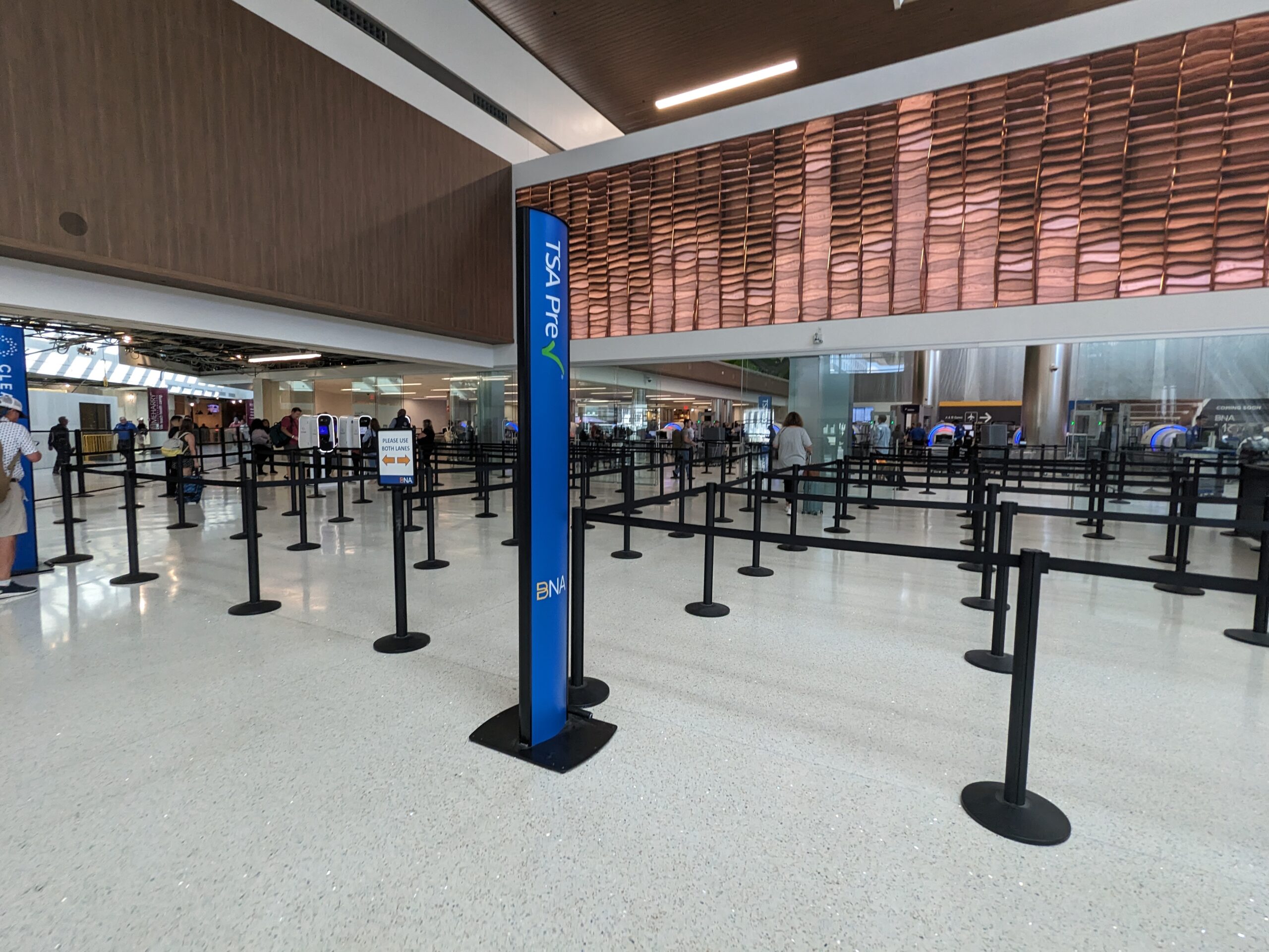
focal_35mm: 16
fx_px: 587
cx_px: 634
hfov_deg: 94.5
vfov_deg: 78.1
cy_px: 476
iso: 133
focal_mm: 2.35
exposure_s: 1/120
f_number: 2.2
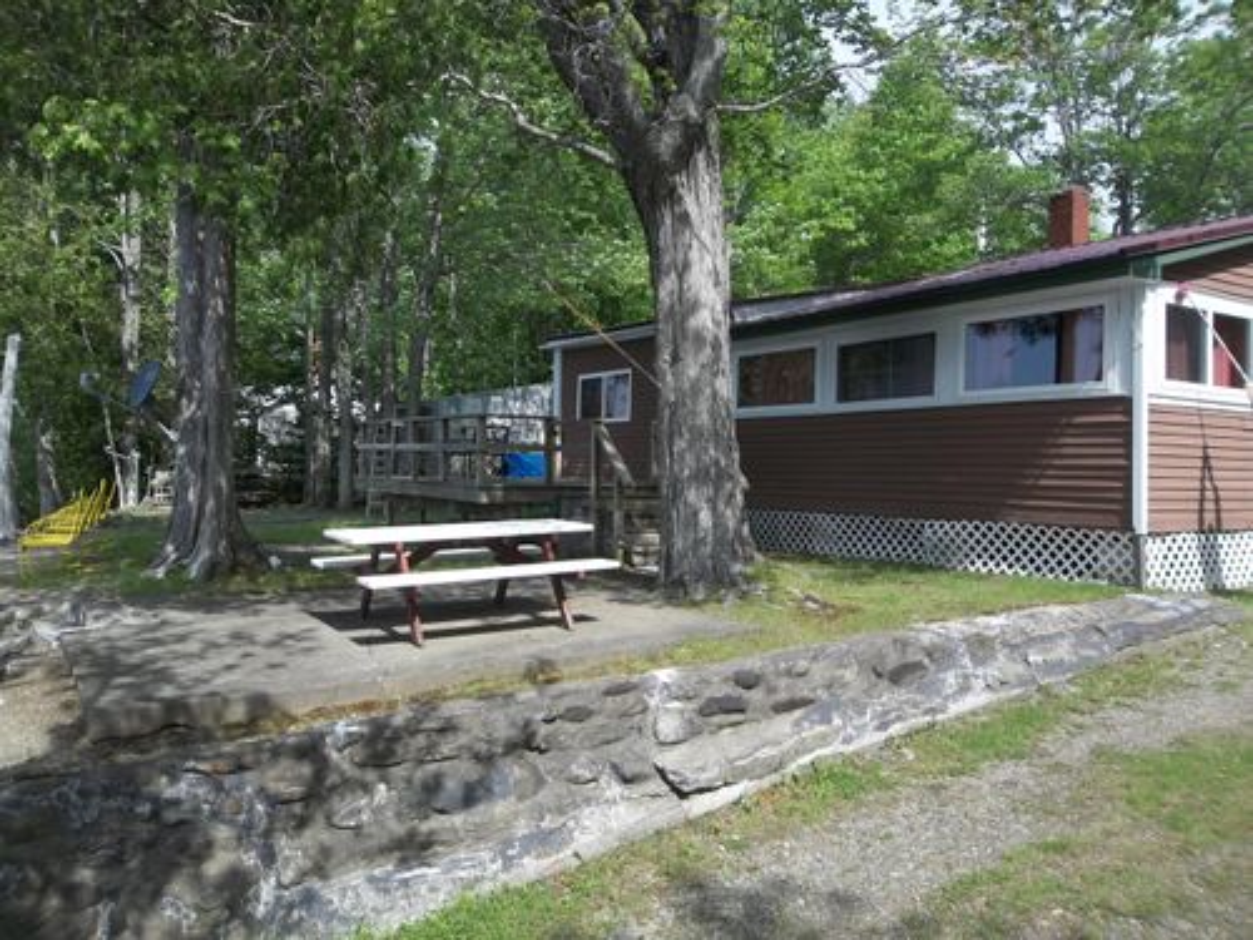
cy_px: 470
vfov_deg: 51.4
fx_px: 977
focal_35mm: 27
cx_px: 626
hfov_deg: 65.3
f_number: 8.9
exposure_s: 1/125
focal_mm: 4.9
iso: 80
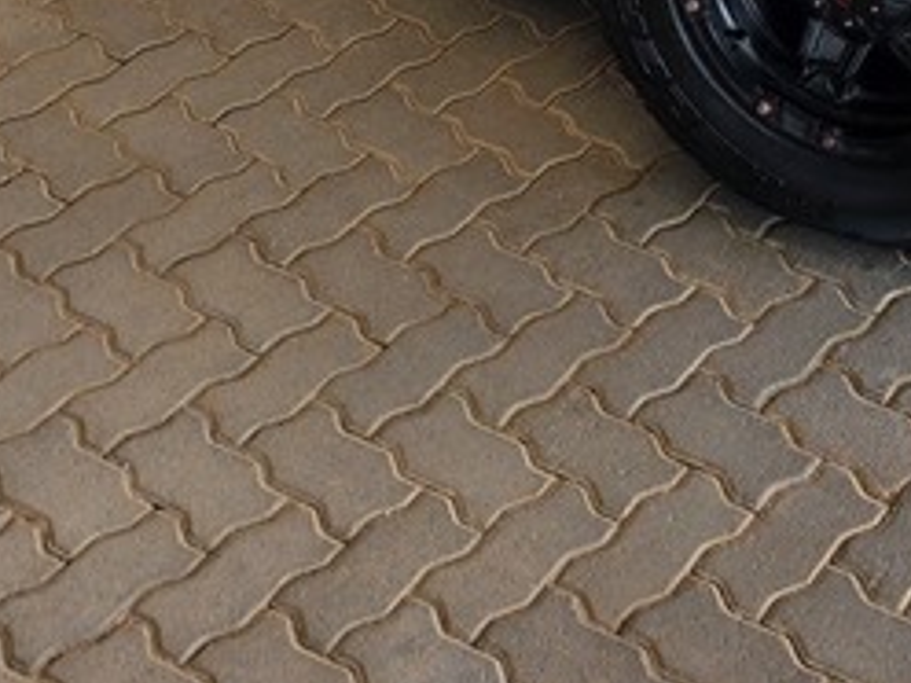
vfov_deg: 13.8
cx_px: 1014
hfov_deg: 19.7
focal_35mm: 95
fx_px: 2500
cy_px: -569
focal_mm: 6.25
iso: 40
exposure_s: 1/180
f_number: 1.7
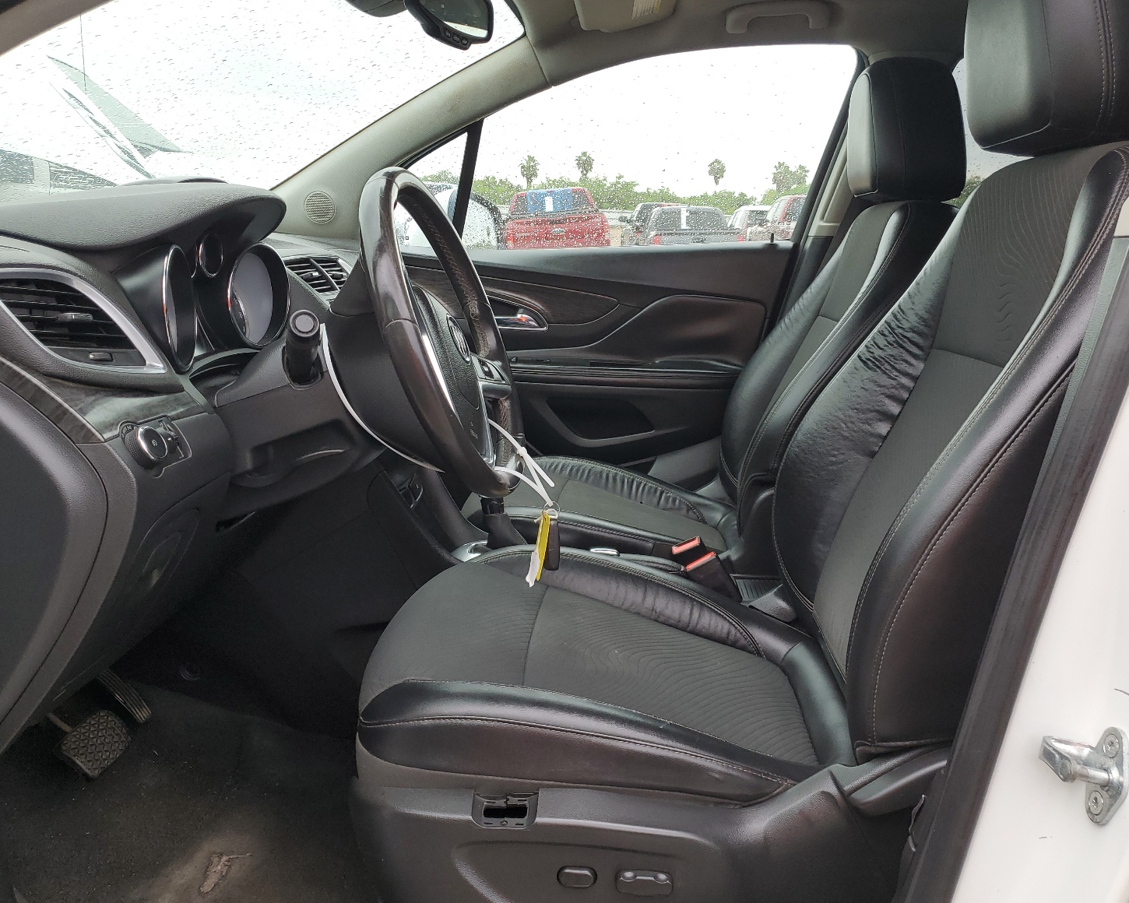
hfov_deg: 62.2
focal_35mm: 28
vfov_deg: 51.5
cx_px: 572
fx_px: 936
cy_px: 440
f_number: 1.5
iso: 50
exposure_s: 1/123
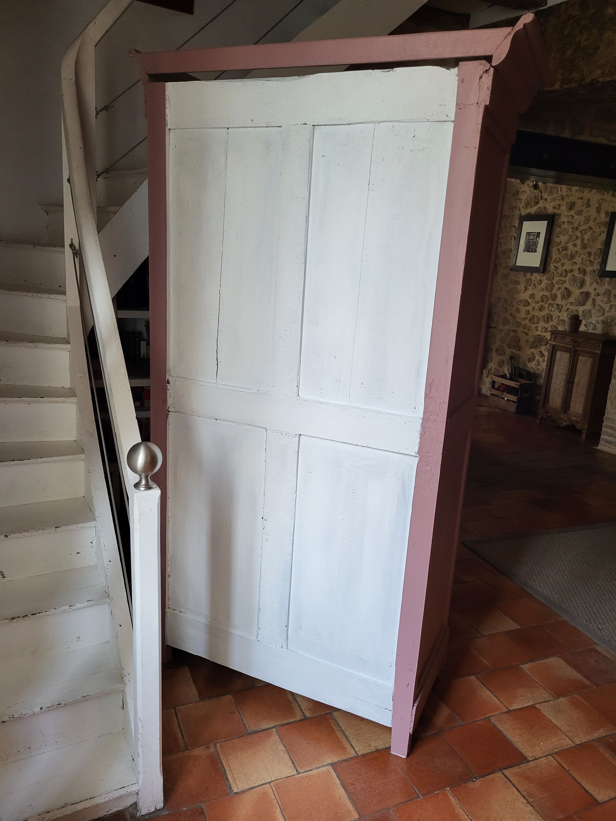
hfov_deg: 53.1
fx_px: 617
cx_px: 308
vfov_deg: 67.3
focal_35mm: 26
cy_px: 410
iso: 250
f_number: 1.8
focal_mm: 5.4
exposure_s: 1/100
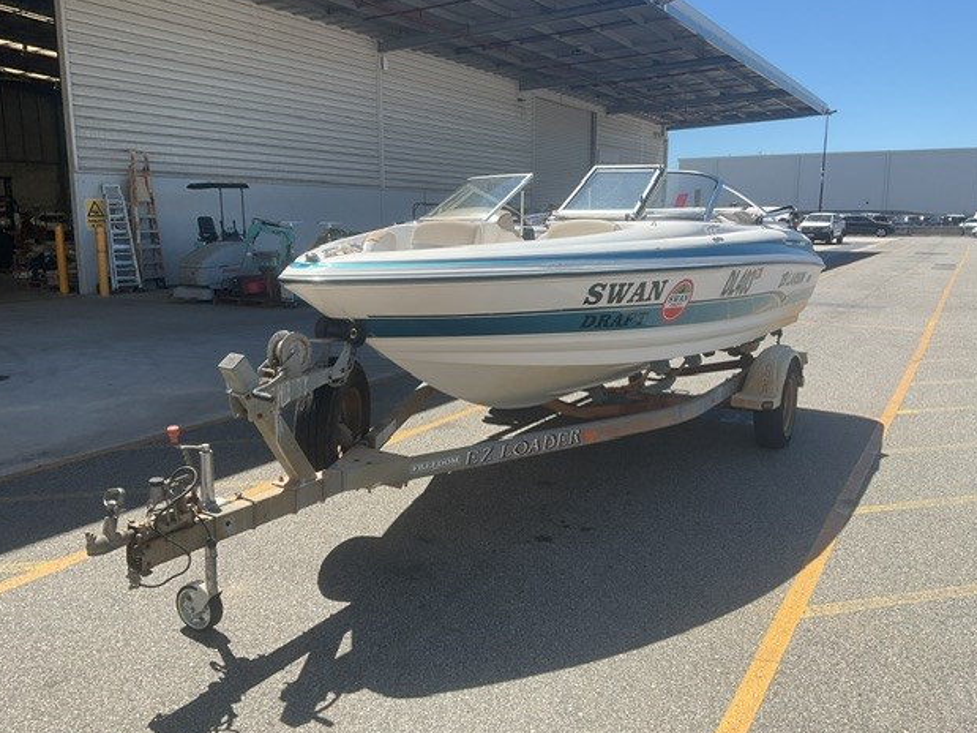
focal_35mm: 30
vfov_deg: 46.8
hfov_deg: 60.0
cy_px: 374
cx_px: 491
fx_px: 847
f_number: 1.8
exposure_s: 1/1412
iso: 16
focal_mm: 3
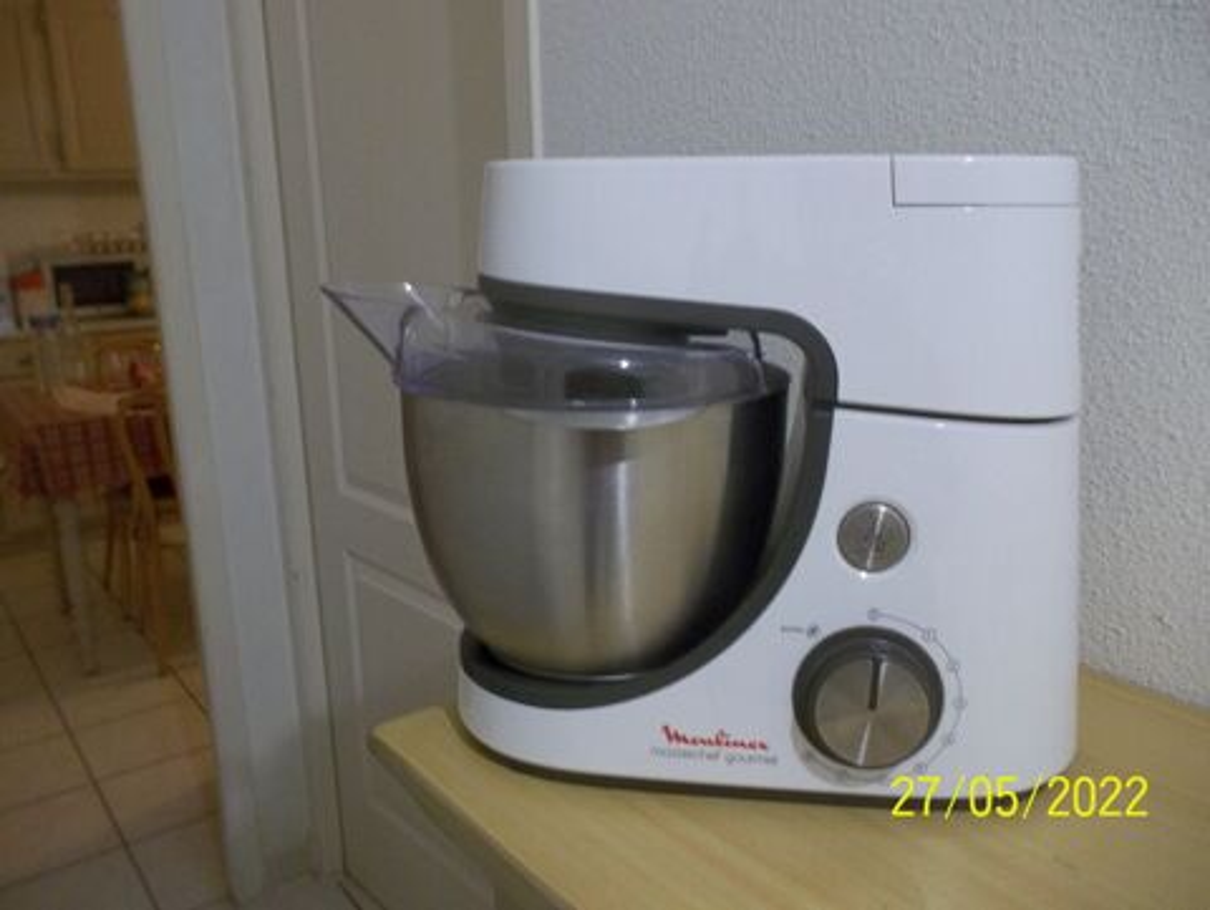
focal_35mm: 29
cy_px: 455
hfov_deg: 61.6
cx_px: 605
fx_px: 1015
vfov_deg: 48.3
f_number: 3.3
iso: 160
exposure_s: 1/8
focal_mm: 4.1
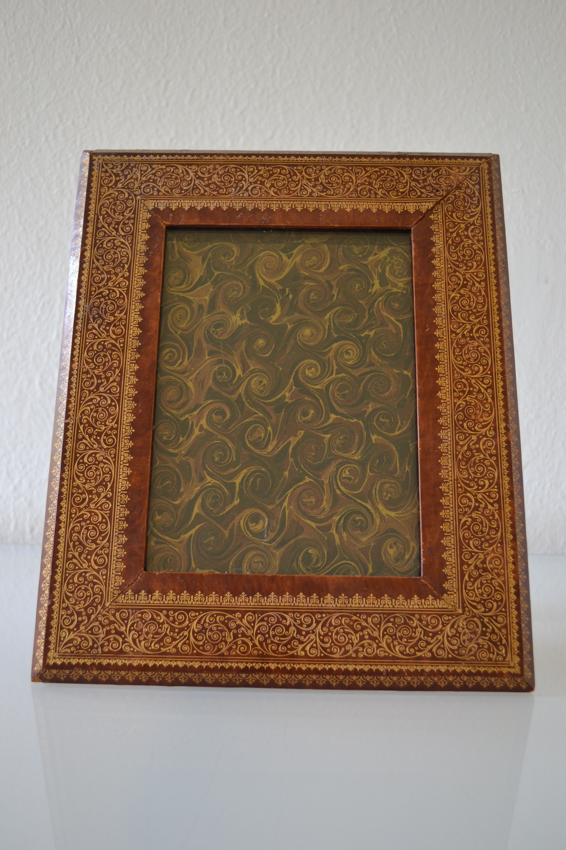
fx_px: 849
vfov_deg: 53.1
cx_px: 283
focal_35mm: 36
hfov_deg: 36.9
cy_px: 425
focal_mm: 24
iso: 400
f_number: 4
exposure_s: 1/30
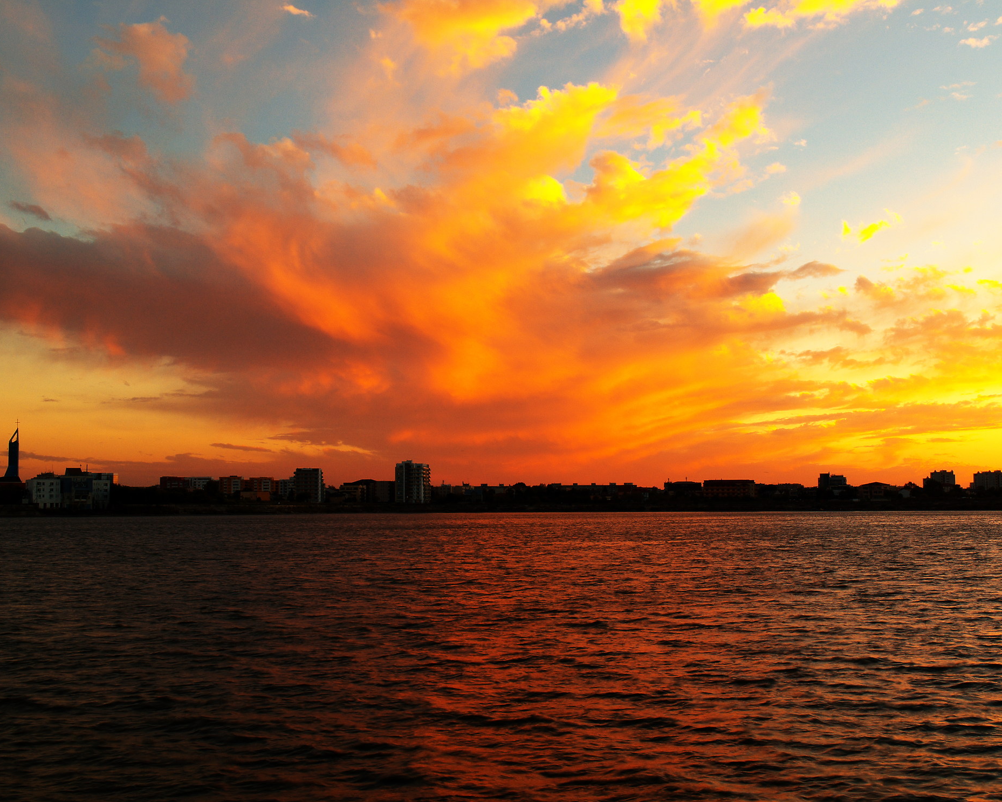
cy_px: 431
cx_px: 529
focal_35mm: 40
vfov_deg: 37.3
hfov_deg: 45.8
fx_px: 1186
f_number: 14
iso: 100
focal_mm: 22
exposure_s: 1/6
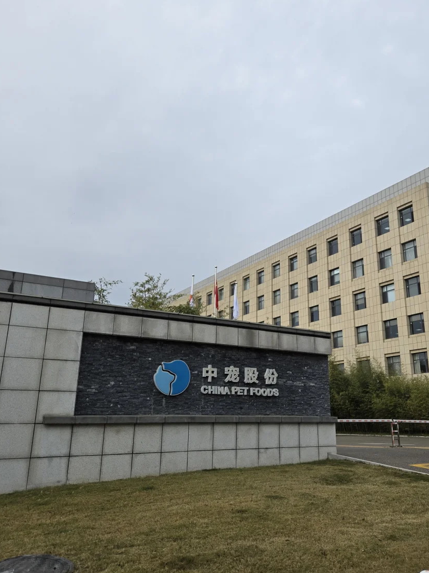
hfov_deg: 46.5
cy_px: 278
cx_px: 256
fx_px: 496
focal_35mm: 30
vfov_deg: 60.0
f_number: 1.8
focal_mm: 5.4
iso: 25
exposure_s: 1/2005
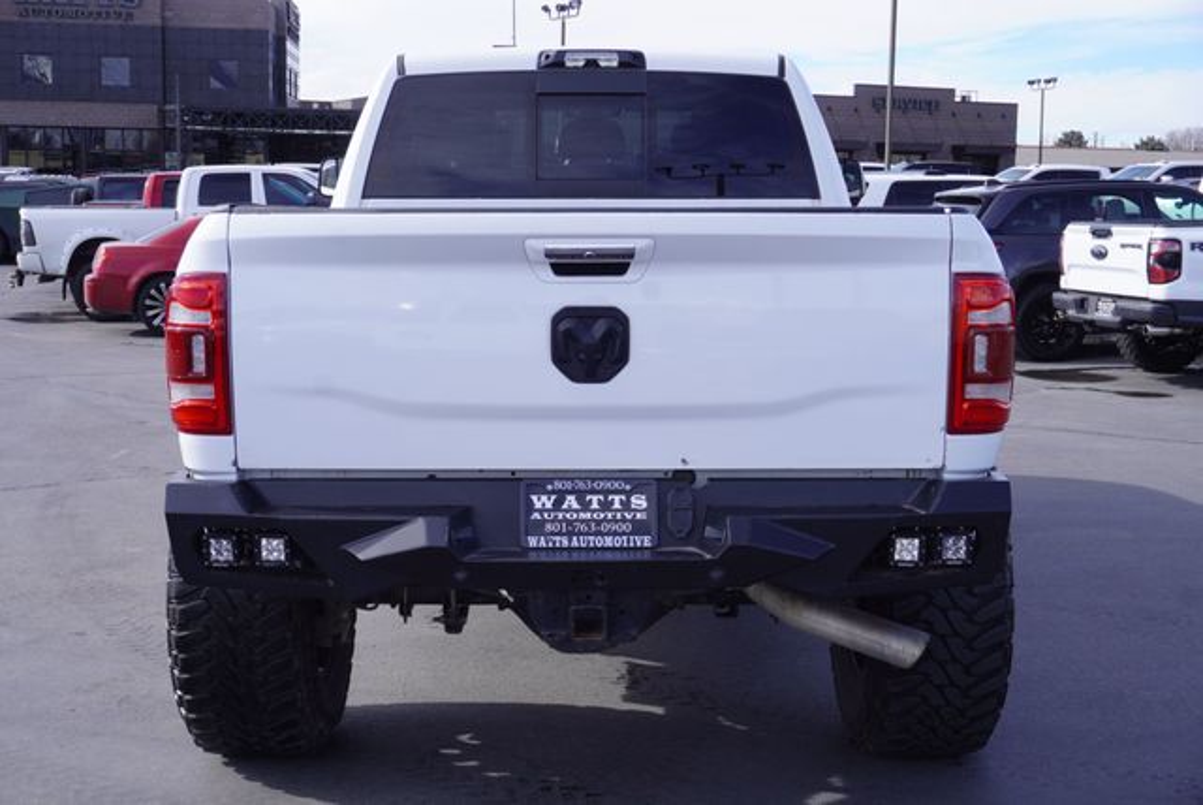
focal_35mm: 48
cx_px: 602
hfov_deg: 41.1
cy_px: 402
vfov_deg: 28.1
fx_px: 1605
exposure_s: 1/125
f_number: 9
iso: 100
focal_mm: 32
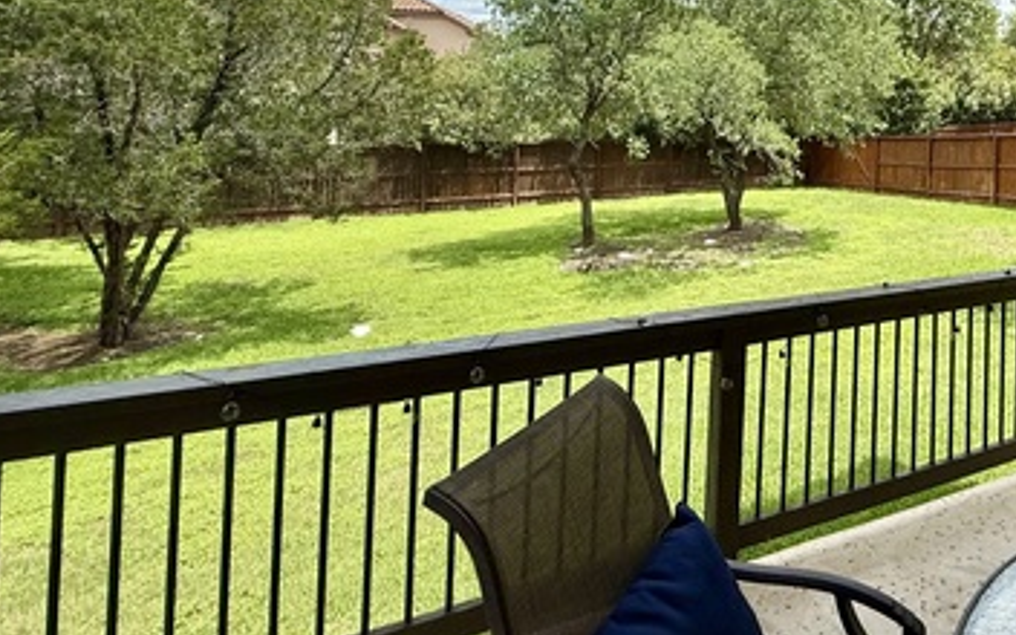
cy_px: 104
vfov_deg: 43.3
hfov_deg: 63.4
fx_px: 748
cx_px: 791
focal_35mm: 27
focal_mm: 2.22
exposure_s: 1/1534
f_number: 2.2
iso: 64
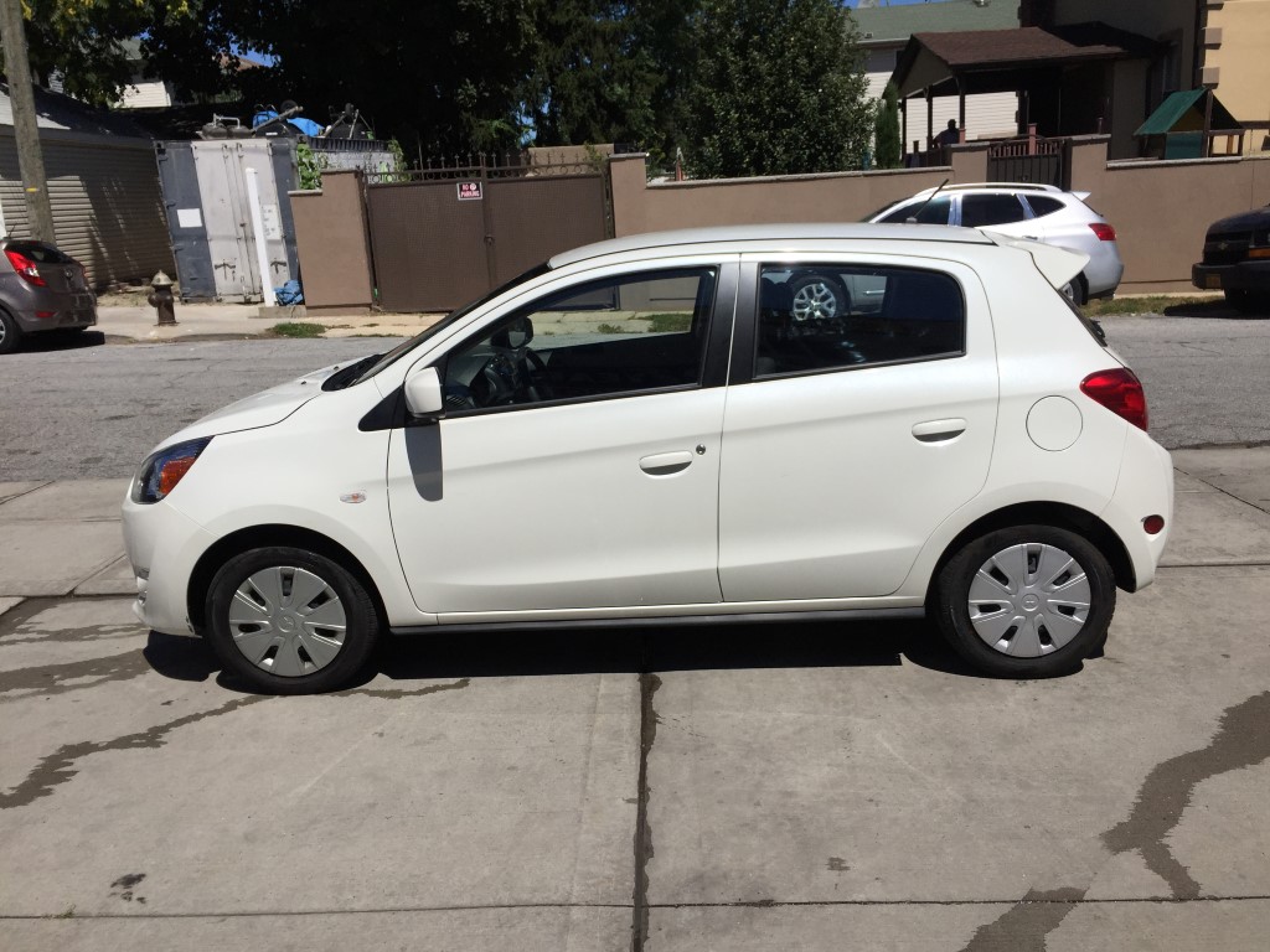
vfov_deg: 48.2
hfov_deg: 61.7
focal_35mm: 29
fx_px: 1064
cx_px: 635
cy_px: 476
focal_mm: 4.15
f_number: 2.2
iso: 32
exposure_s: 1/6623
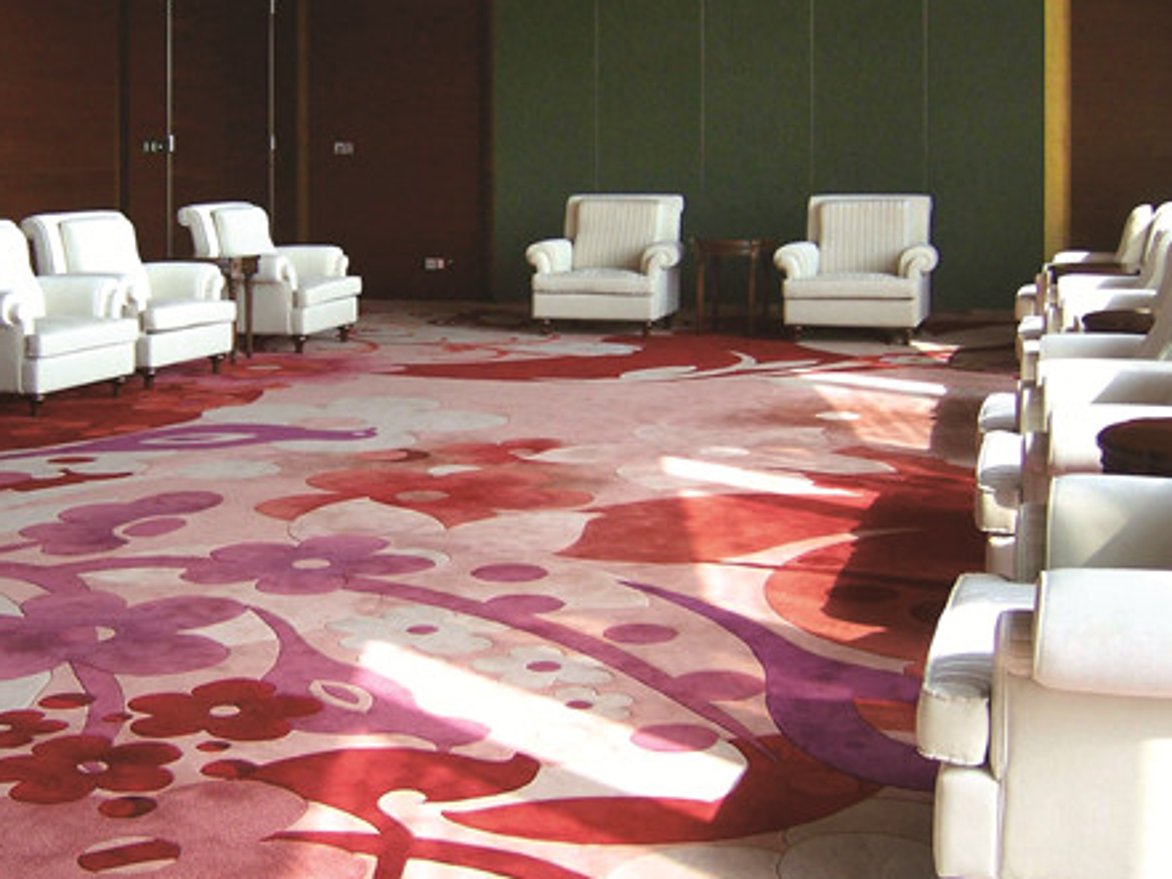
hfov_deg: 38.7
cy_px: 340
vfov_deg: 29.6
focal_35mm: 49
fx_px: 1659
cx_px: 444
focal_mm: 6
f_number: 2.8
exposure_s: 1/80
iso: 80
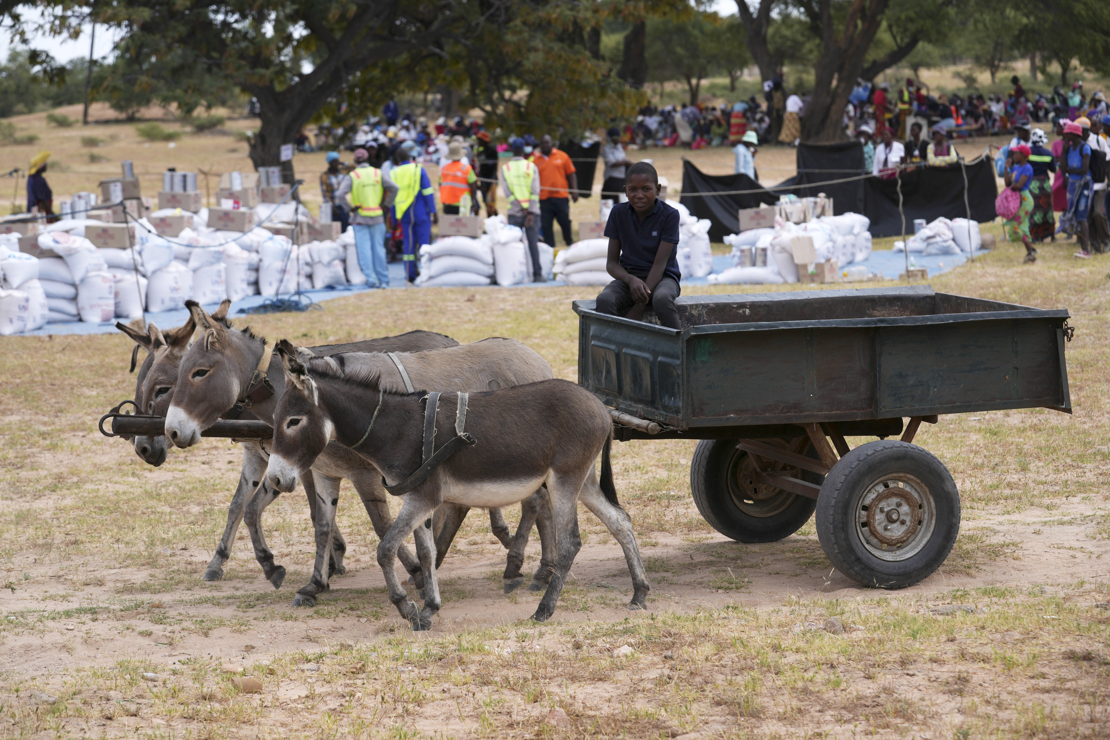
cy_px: 370
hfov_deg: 17.9
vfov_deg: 12.0
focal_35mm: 114
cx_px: 555
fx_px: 3515
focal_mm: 114
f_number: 5.6
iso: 100
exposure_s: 1/640
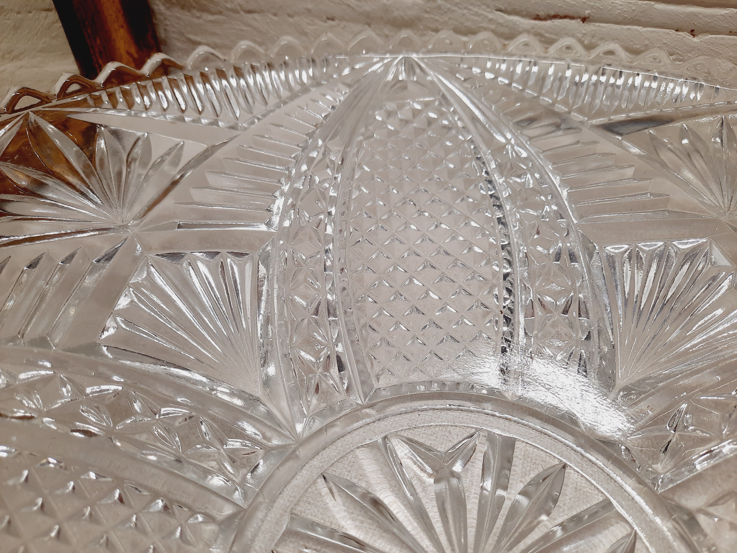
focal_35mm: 25
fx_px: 532
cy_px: 276
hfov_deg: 69.4
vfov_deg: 54.9
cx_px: 368
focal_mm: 4.6
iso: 40
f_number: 2
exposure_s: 1/100
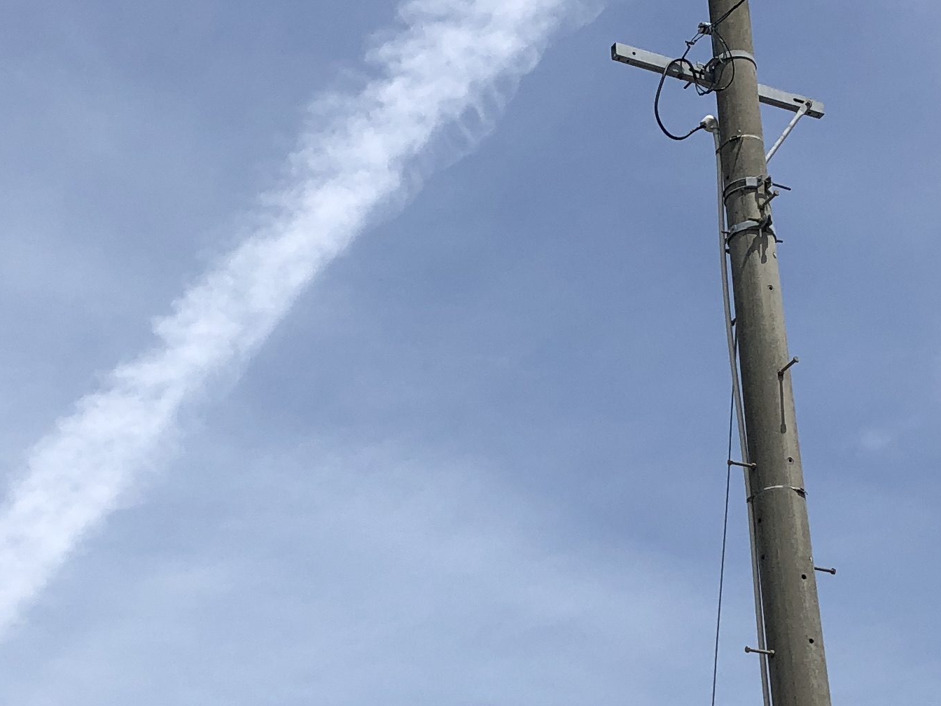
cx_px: 367
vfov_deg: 17.5
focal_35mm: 84
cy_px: 510
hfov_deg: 23.2
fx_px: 2283
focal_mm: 3.99
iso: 25
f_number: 1.8
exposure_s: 1/3690
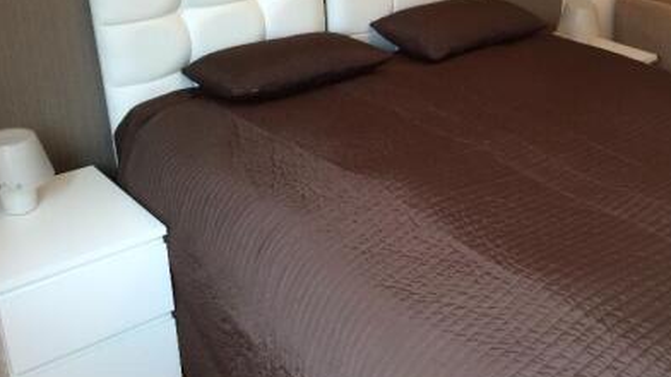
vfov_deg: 25.2
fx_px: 836
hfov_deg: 43.0
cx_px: 456
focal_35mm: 47
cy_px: 117
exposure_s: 1/30
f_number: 2.2
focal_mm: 4.15
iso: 125
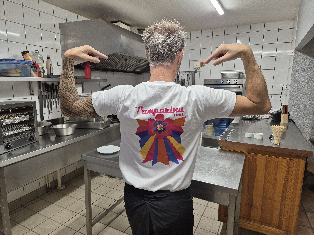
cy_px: 118
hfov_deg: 73.9
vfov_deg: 58.9
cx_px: 157
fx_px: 209
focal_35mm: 23
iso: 80
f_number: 1.8
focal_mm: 5.4
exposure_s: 1/100
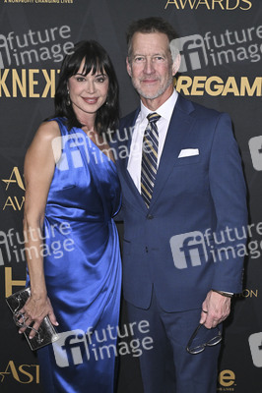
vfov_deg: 54.5
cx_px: 131
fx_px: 383
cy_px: 196
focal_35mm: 35
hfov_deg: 37.8
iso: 2000
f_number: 5.6
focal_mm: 35
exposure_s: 1/320
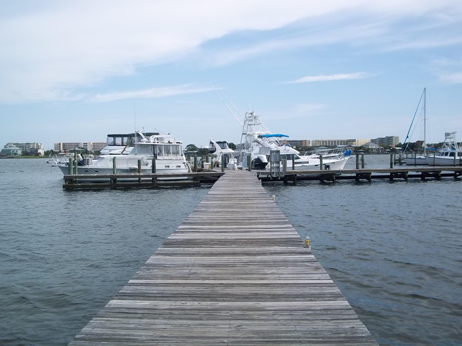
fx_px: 480
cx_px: 231
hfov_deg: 51.4
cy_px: 173
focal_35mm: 36
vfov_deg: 39.7
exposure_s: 1/160
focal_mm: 6.5
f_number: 8
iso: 80
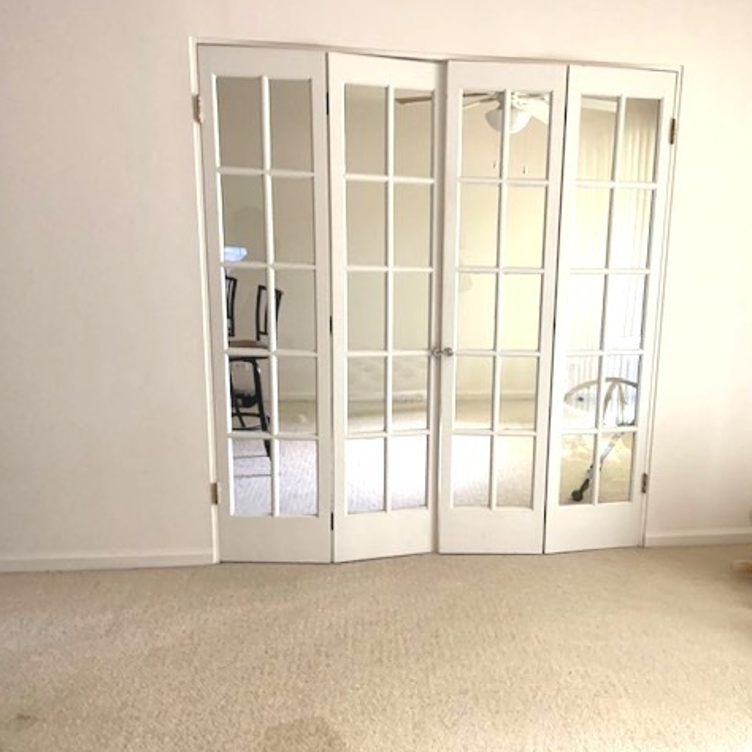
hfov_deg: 52.0
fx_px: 762
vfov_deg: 52.5
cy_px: 379
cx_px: 468
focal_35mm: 31
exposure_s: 1/60
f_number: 1.8
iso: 250
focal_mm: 4.25
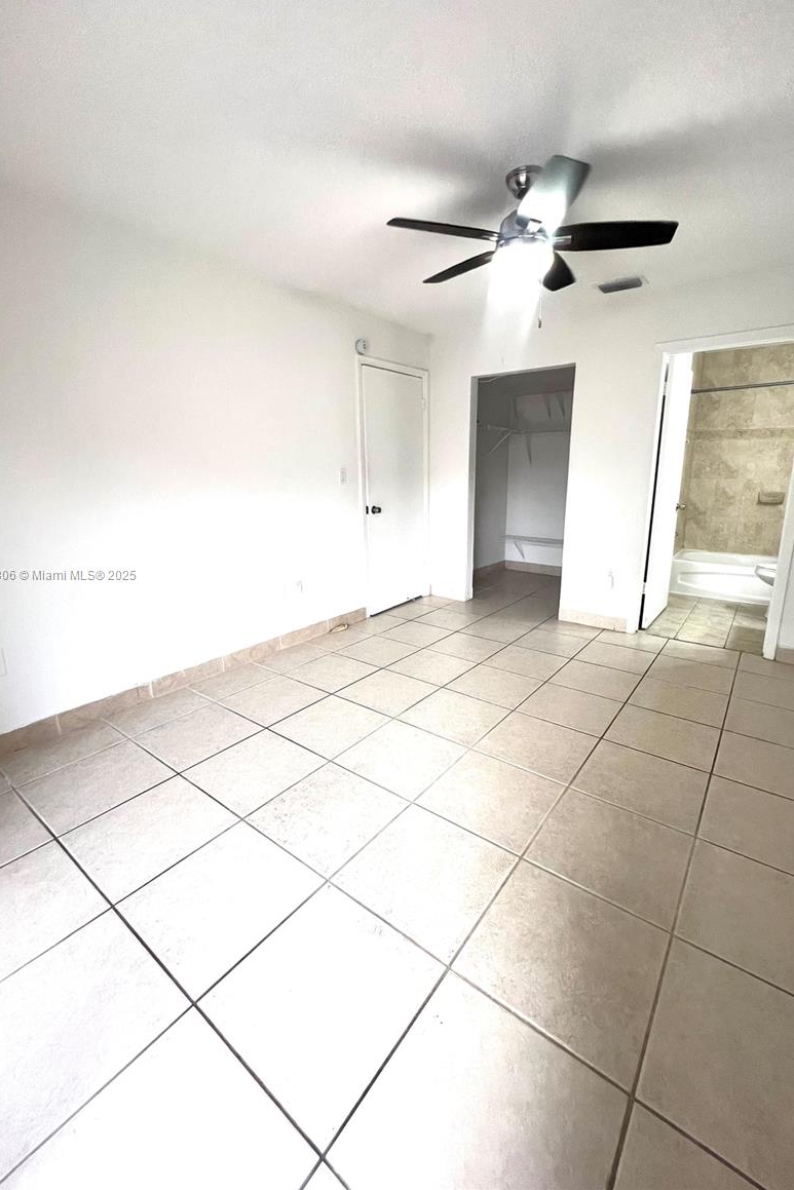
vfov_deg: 104.2
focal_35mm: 14
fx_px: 463
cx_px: 409
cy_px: 575
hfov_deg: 81.2
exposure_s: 1/120
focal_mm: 1.57
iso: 250
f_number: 1.8
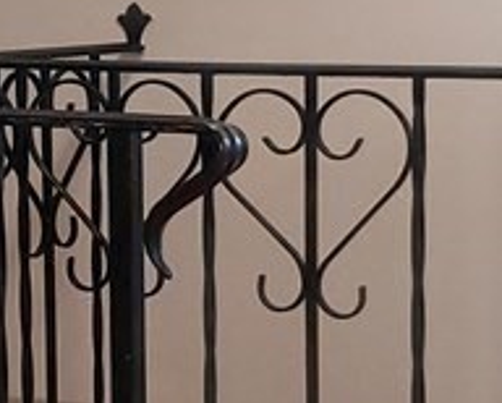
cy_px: 181
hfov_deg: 14.2
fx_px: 2008
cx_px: 99
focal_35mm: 135
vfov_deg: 11.5
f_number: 1.5
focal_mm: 4.3
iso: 130
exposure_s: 1/60
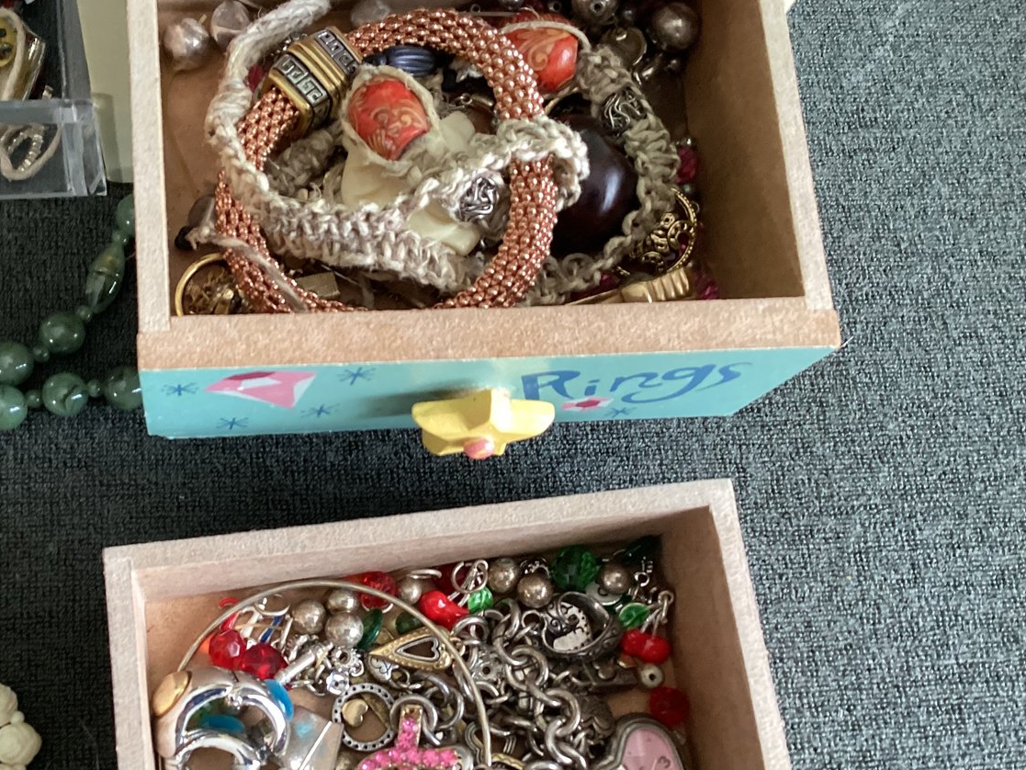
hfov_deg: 44.2
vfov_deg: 34.3
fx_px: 1245
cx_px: 355
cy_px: 445
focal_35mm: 42
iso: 250
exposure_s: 1/60
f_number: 2.4
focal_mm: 3.3
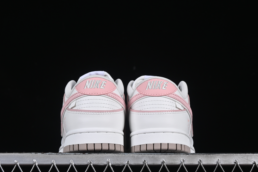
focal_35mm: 96
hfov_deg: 21.2
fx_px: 688
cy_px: 85
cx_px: 128
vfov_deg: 14.3
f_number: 8
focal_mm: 50
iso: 160
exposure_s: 1/80
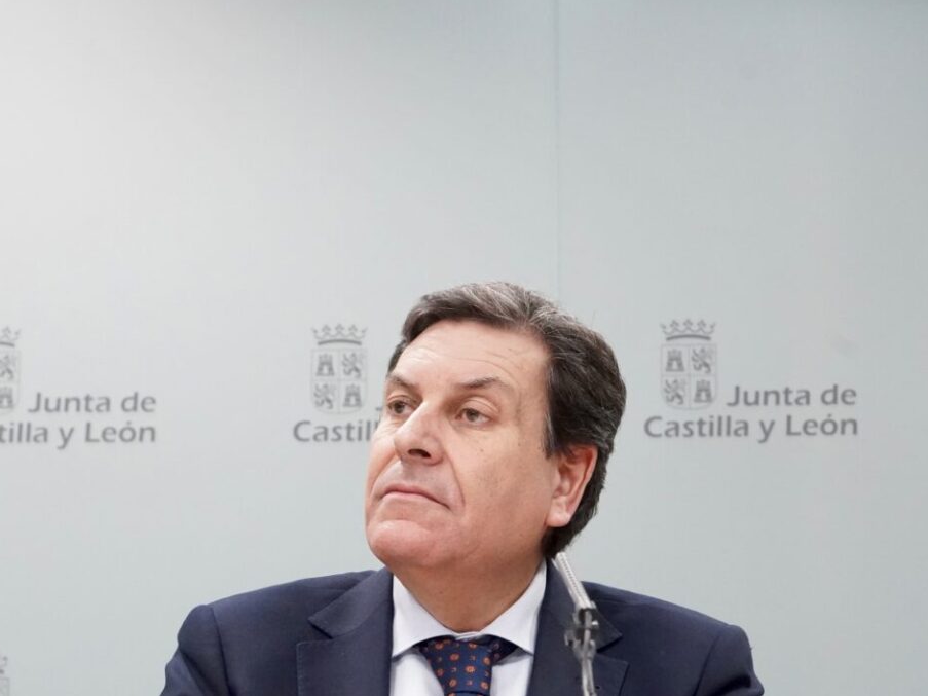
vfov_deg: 10.3
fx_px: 3860
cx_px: 428
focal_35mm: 144
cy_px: 346
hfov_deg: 13.7
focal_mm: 88
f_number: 8
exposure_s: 1/200
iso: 8000
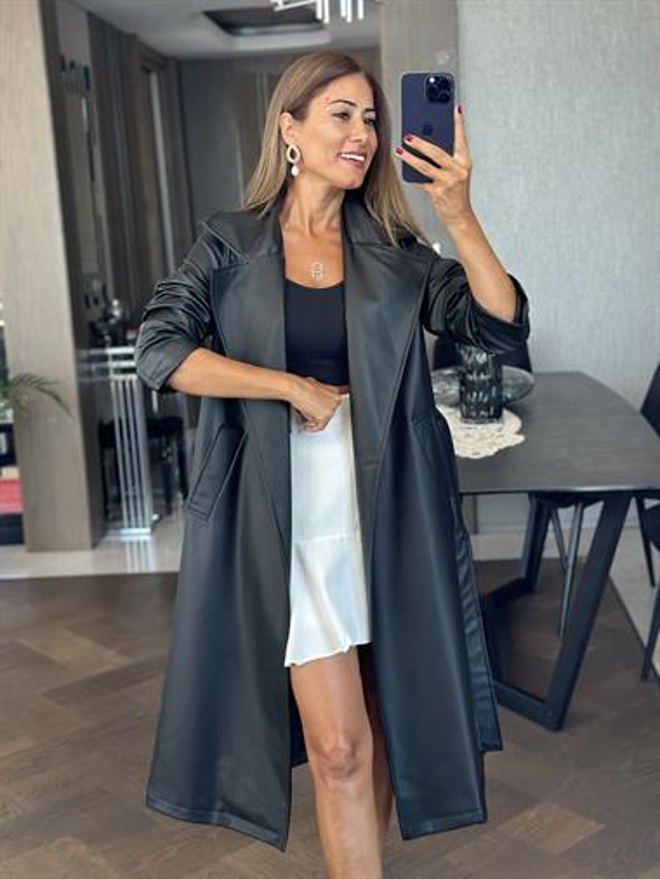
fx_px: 1219
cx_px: 330
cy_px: 440
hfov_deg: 30.3
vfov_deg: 39.6
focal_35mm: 48
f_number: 1.78
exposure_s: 1/111
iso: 125
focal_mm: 6.86
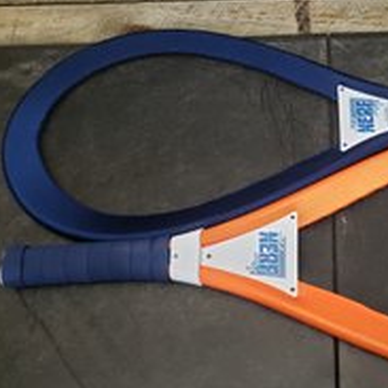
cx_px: 355
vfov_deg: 39.1
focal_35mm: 43
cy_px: 224
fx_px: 545
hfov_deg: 36.5
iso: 250
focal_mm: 4.3
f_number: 1.5
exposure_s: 1/60
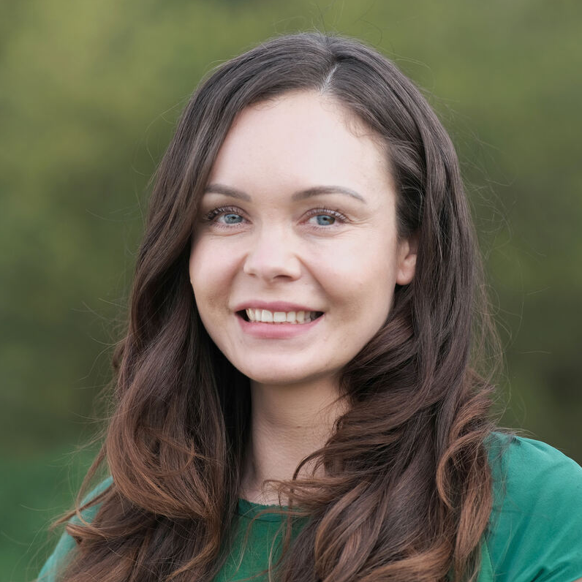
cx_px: 279
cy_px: 290
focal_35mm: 164
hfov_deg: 10.7
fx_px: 3120
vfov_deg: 10.7
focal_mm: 85
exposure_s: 1/450
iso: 200
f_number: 2.5
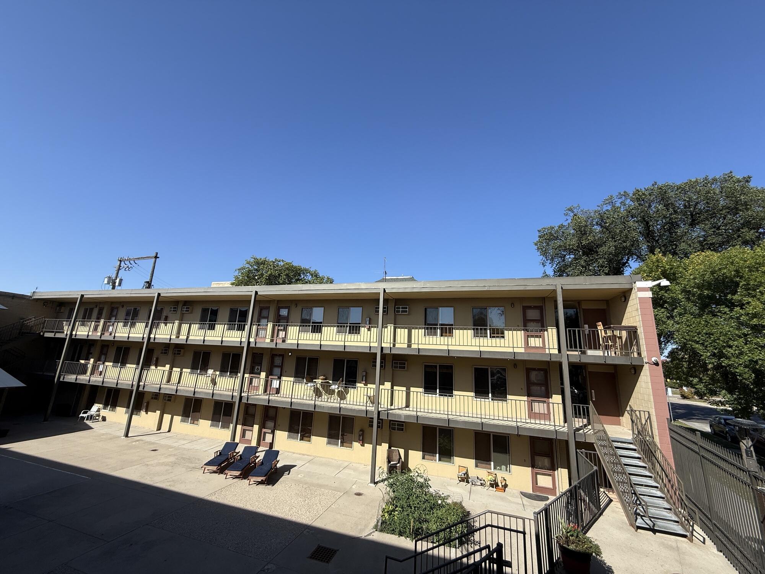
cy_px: 287
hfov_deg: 102.1
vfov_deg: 85.7
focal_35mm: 14
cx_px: 382
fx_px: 309
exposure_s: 1/1698
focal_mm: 2.22
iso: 50
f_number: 2.2
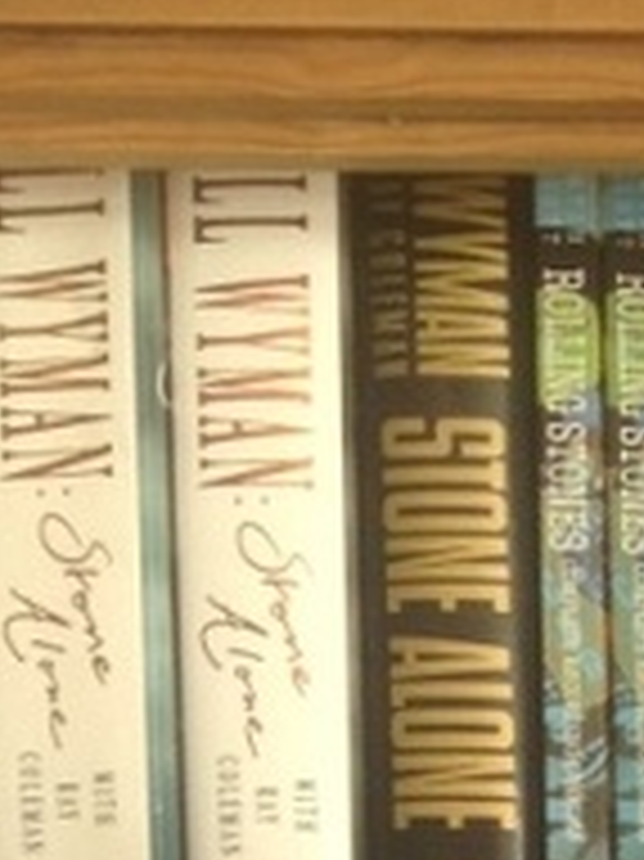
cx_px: 984
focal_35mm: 171
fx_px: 4246
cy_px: 2064
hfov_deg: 8.5
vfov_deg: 10.1
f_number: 2.4
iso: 50
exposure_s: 1/24
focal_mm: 4.28
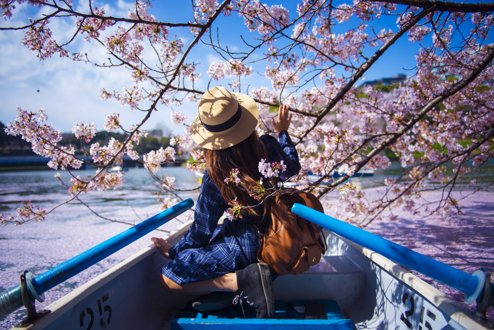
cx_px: 247
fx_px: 357
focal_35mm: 26
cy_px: 165
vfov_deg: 49.6
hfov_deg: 69.4
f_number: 2.8
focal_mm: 26
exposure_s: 1/2000
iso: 160
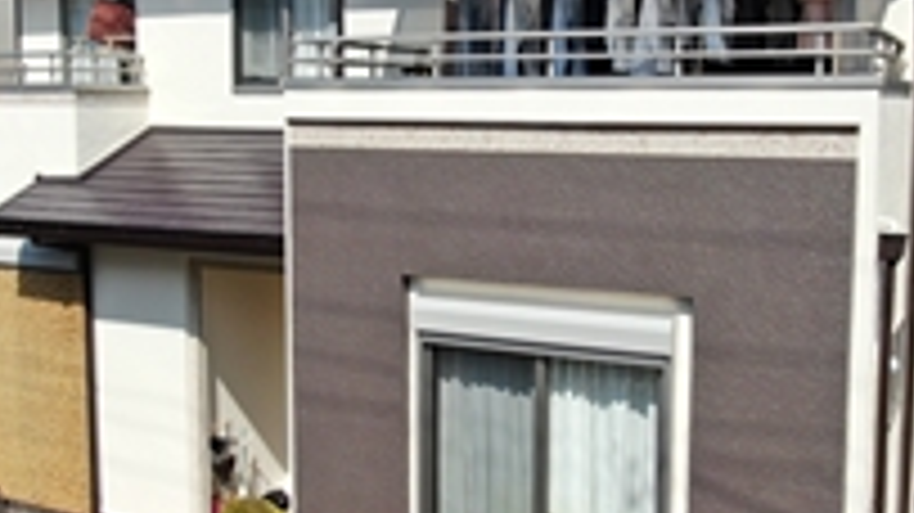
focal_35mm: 45
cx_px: 477
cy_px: 207
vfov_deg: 26.4
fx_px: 1090
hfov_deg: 45.5
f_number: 2.8
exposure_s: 1/1250
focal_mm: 4.39
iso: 100
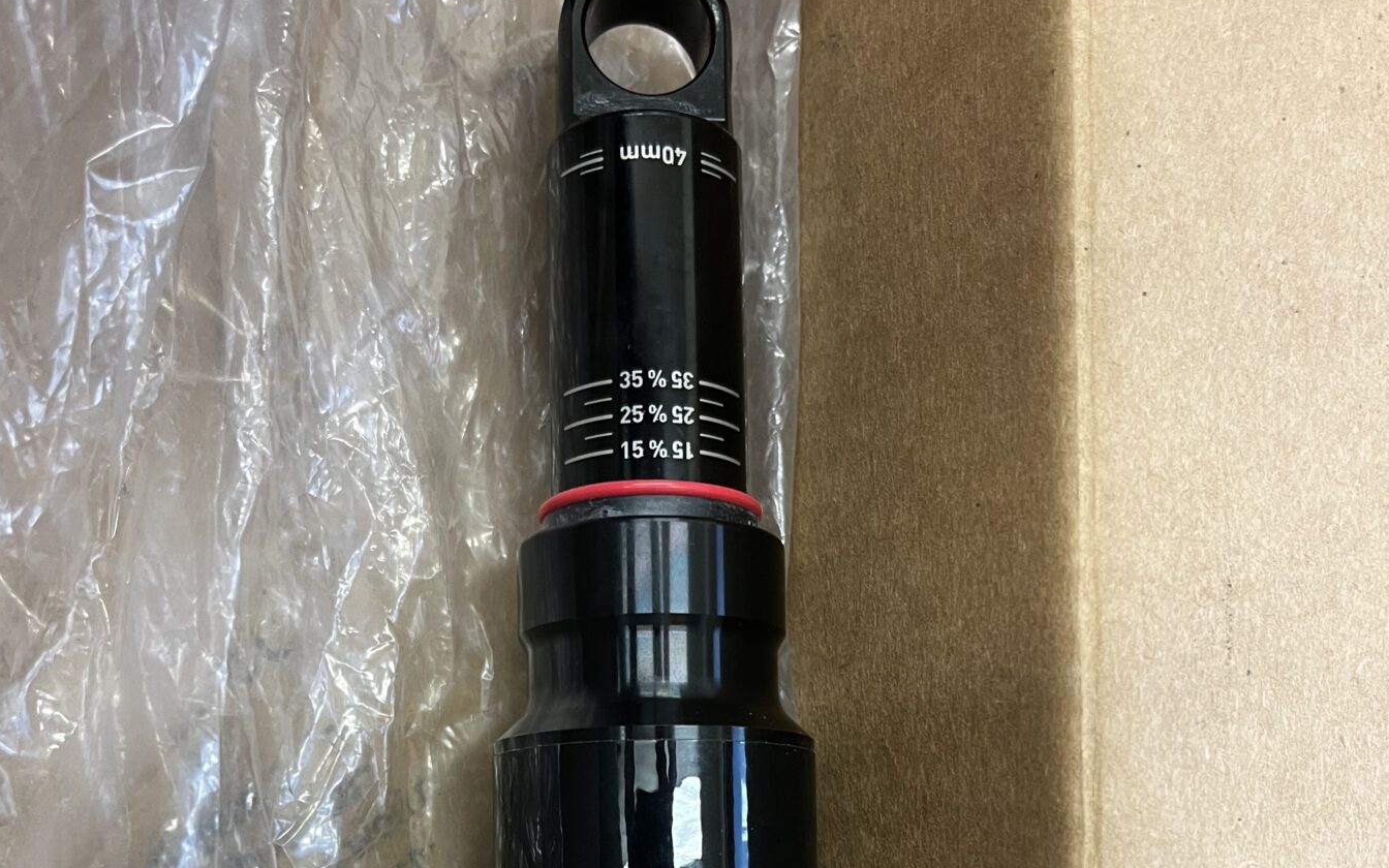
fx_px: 1552
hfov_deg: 48.2
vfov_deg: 29.3
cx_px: 667
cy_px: 854
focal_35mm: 41
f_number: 1.6
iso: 125
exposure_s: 1/40
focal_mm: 5.1
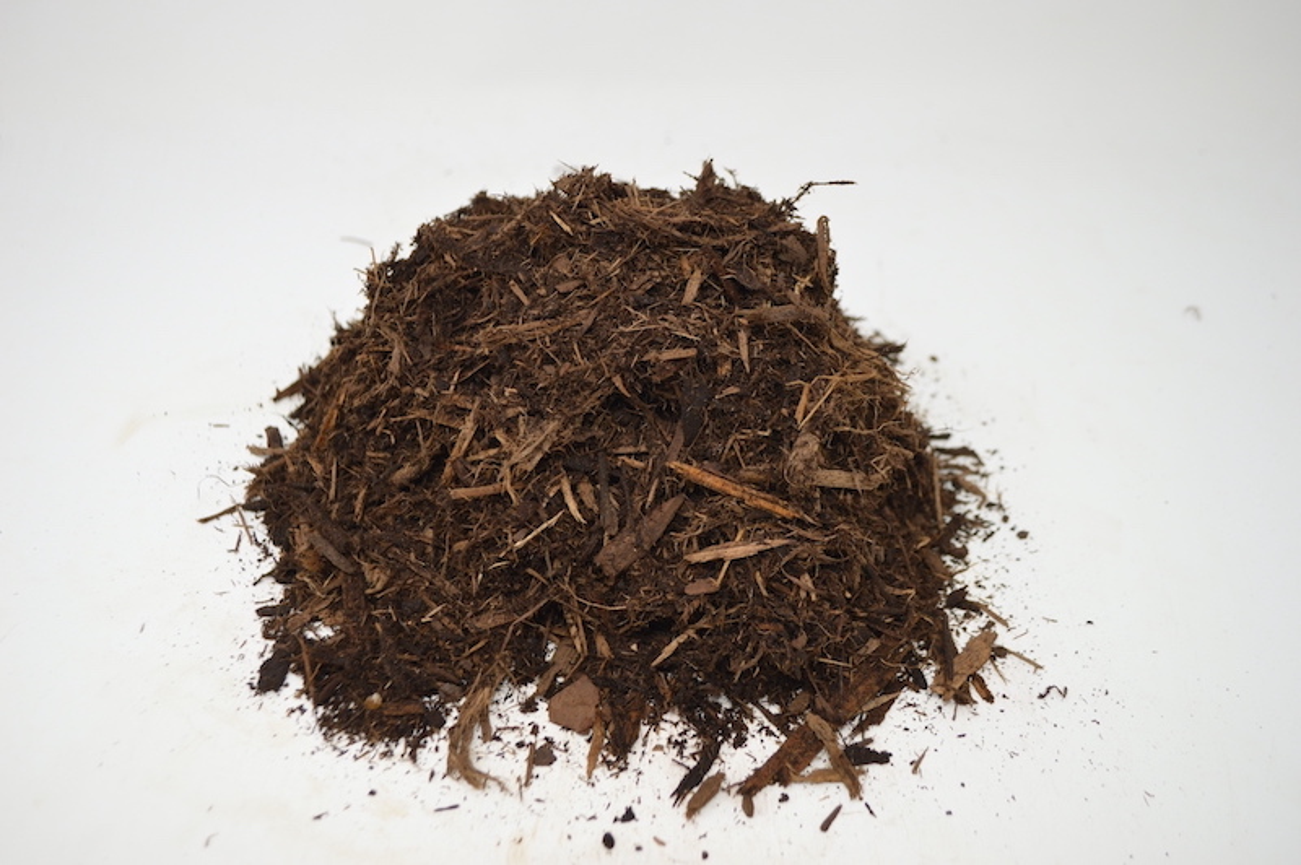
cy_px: 432
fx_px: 1083
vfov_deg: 43.5
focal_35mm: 30
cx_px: 650
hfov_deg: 62.0
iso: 400
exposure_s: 1/80
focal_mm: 20
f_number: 4
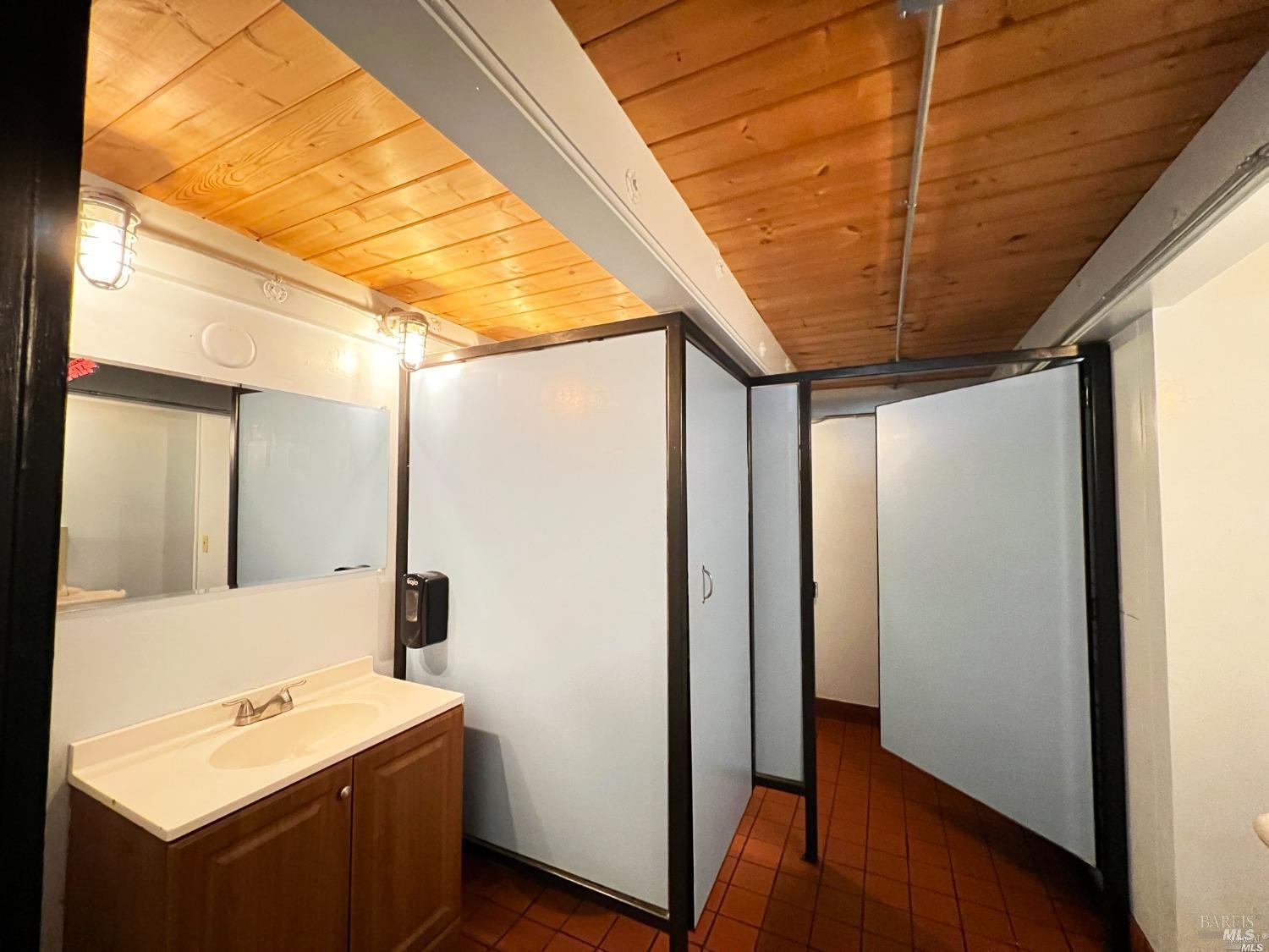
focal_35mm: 13
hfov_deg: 106.2
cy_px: 476
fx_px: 477
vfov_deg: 89.9
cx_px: 634
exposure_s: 1/40
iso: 1250
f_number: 1.8
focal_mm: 1.57
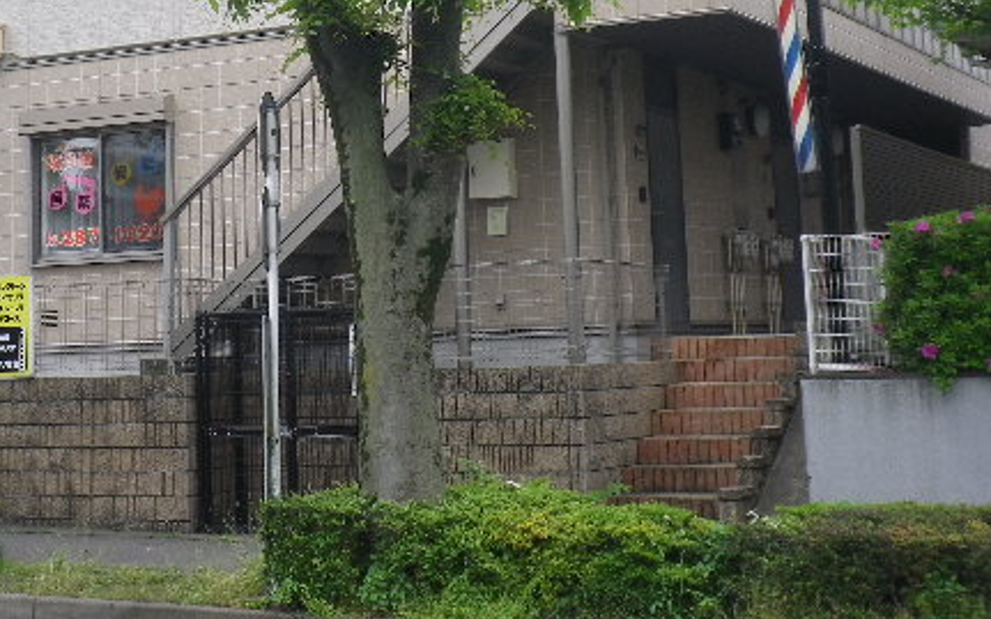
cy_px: 69
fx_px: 1998
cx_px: 370
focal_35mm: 74
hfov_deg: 27.8
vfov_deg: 17.4
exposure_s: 1/125
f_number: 4.6
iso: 80
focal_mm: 8.46
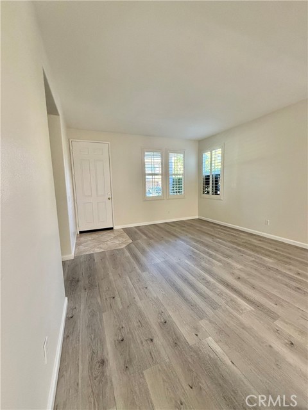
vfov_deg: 102.1
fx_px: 166
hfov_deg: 85.7
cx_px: 154
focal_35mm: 14
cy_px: 205
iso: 500
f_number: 2.2
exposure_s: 1/120
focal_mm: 2.22
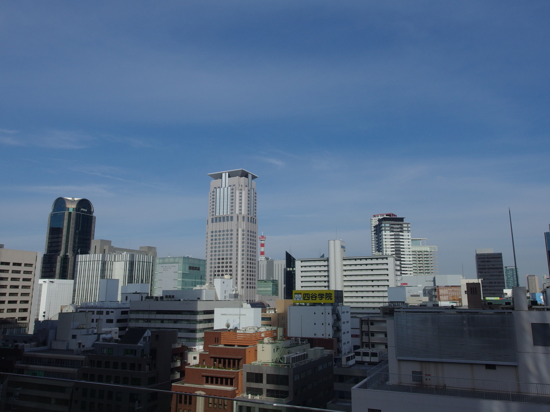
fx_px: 445
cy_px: 206
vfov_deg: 49.7
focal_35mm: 28
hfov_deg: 63.4
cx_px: 275
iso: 100
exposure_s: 1/2000
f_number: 3.5
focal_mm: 6
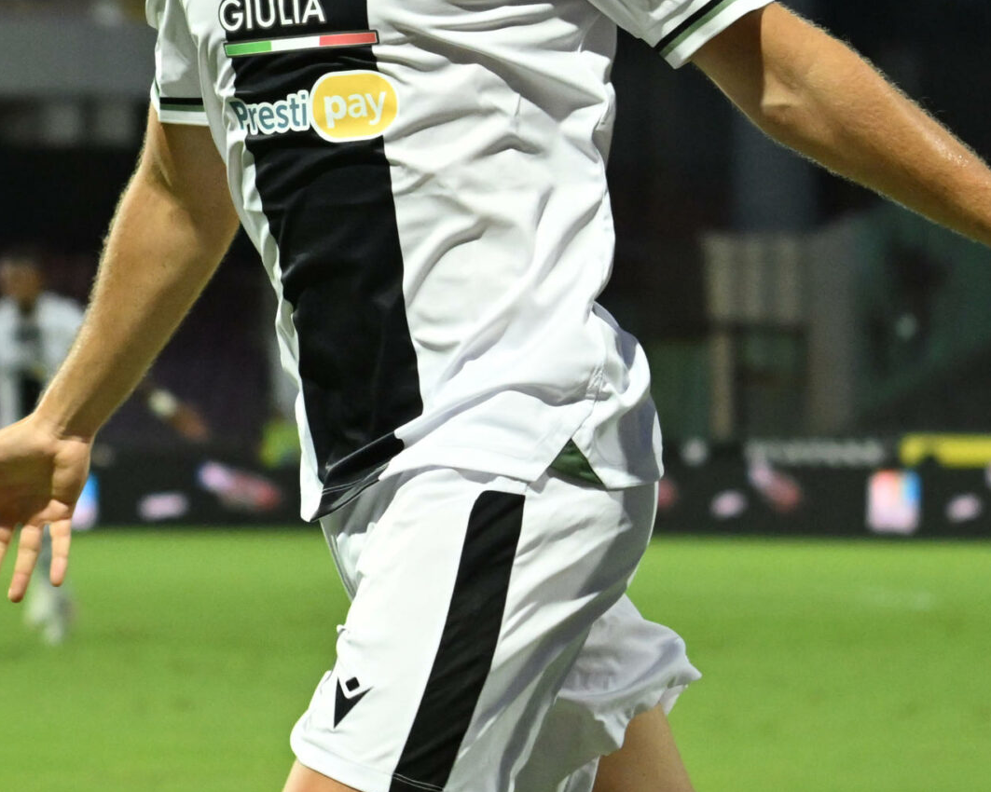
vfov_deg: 4.6
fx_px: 9941
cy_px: 92
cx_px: 221
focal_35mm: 339
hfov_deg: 5.7
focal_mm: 100
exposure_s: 1/1000
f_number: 5
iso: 4000
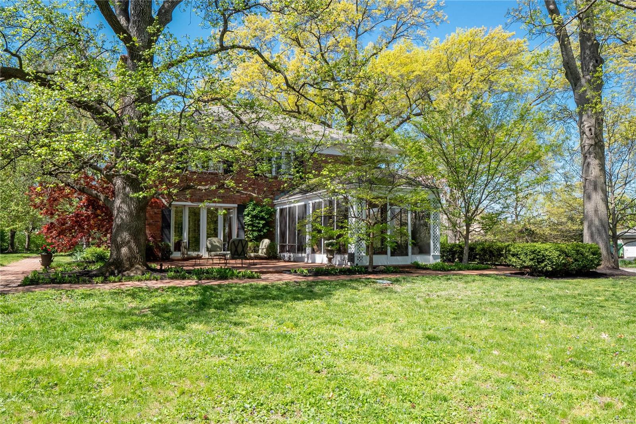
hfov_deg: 69.4
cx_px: 318
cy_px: 212
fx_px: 459
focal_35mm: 26
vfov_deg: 49.5
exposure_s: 1/200
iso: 400
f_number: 10
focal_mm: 13
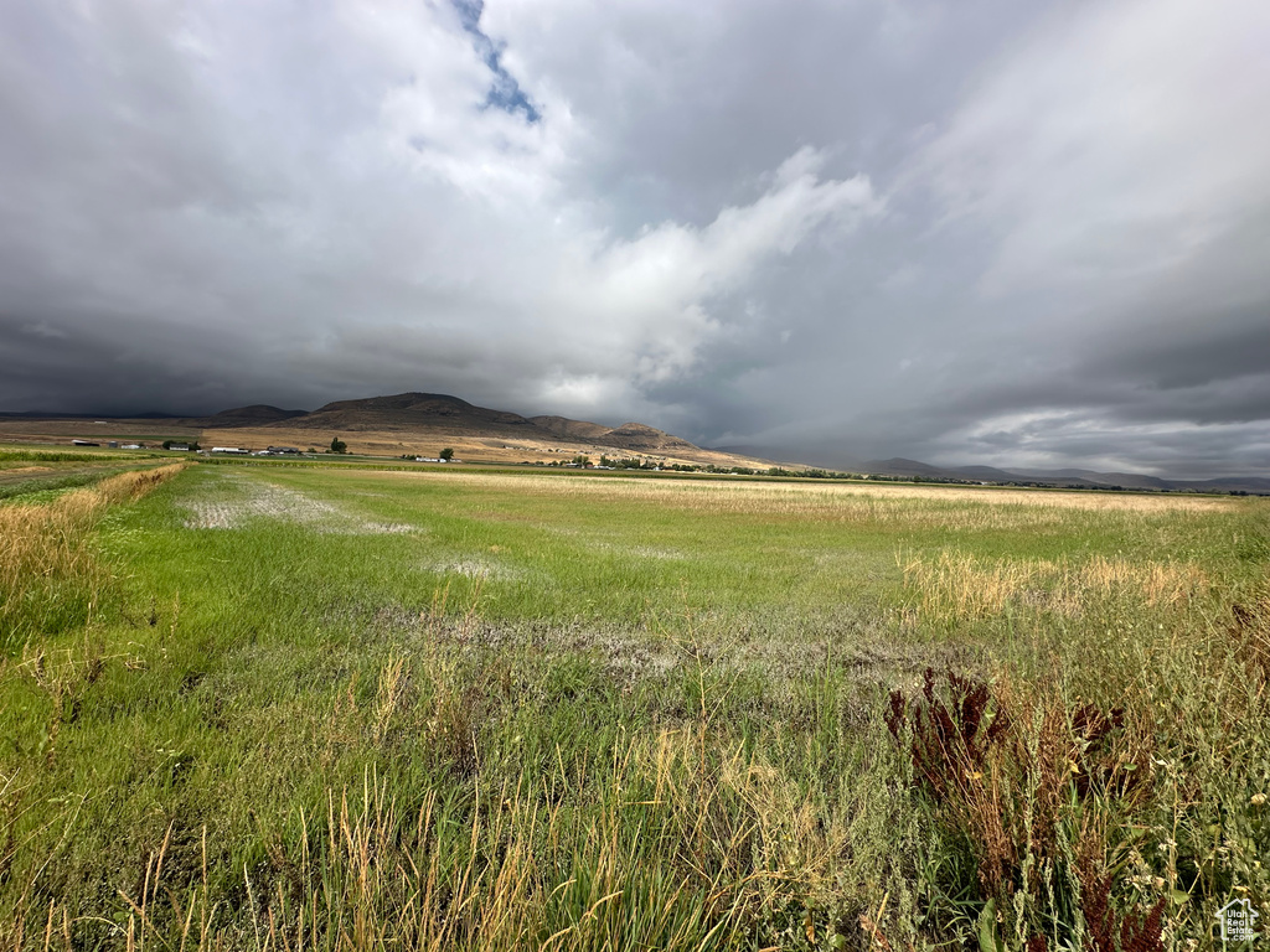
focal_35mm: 14
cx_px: 635
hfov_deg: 102.1
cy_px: 476
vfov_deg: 85.7
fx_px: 514
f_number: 2.2
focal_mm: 2.22
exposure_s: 1/3861
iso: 50
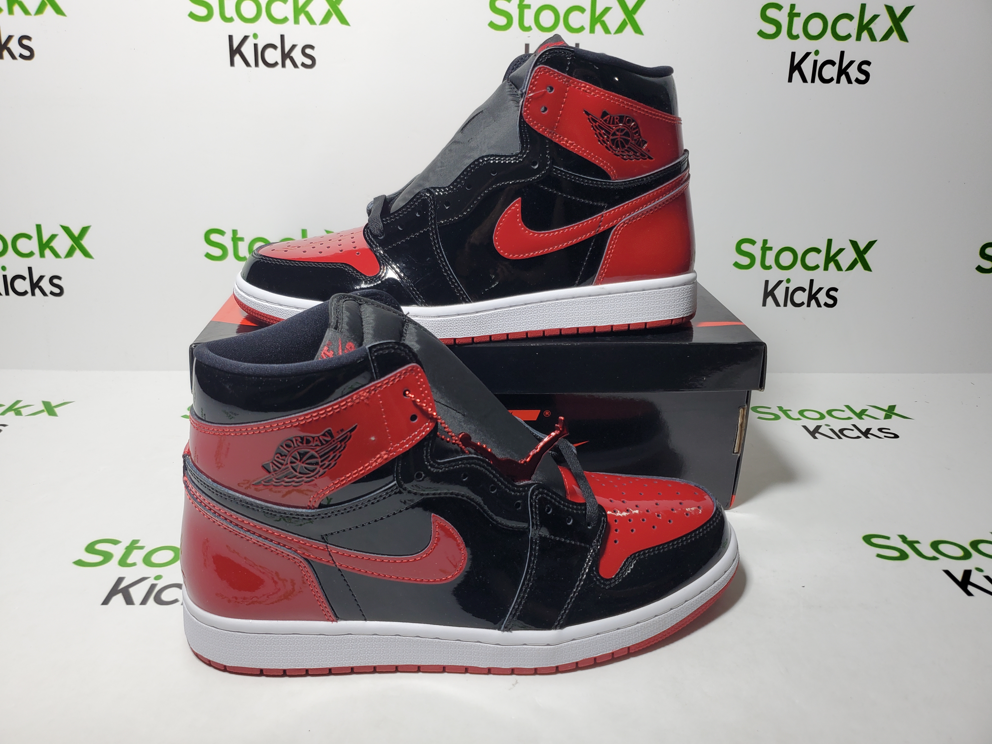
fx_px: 745
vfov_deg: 53.1
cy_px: 372
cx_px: 496
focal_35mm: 26
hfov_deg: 67.3
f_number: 1.5
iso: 50
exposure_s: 1/349
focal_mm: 4.3
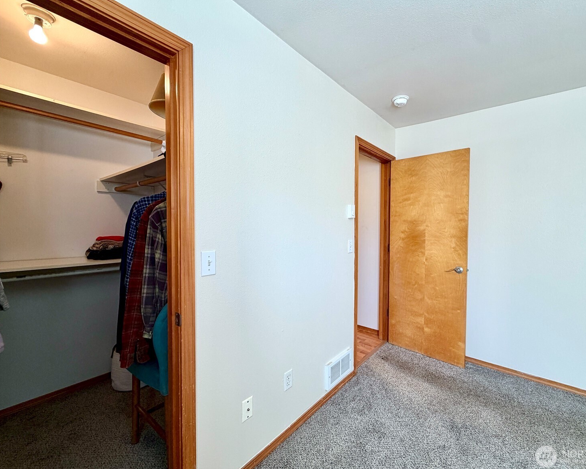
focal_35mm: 15
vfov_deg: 84.0
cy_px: 231
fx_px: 260
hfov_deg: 96.6
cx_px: 318
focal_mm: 2.22
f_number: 2.2
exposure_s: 1/120
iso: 160
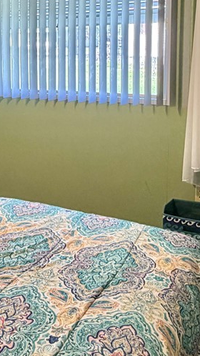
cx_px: 2
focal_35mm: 49
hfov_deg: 23.4
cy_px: 86
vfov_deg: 40.8
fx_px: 462
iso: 160
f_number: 2.2
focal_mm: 2.22
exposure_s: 1/60
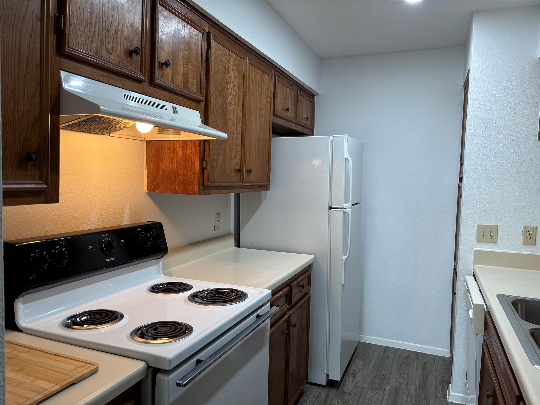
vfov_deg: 53.1
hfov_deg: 67.3
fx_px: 406
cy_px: 202
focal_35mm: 26
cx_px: 270
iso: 100
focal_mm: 5.96
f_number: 1.6
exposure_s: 1/60
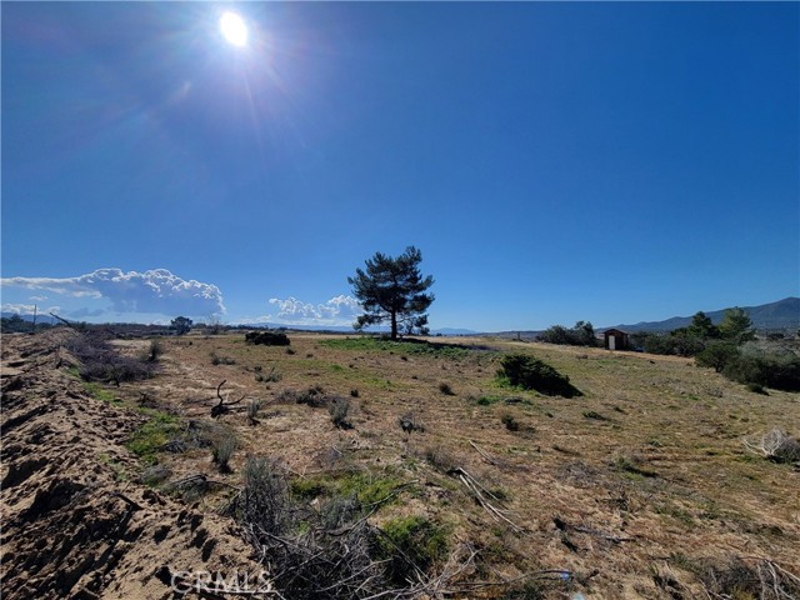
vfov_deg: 89.9
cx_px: 400
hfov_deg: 106.2
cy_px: 300
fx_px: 300
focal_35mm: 13
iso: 50
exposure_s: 1/2628
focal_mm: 2.2
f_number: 2.2
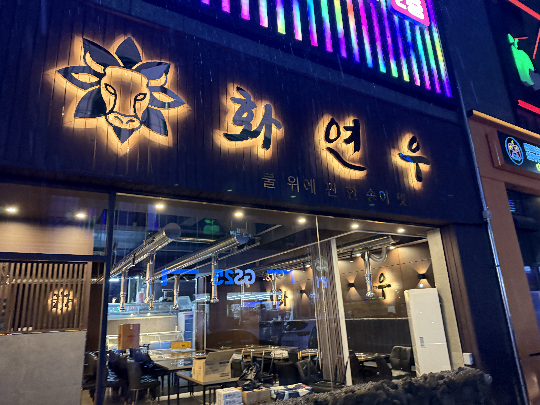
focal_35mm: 24
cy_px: 202
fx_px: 374
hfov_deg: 71.6
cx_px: 270
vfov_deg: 56.8
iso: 500
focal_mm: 6.76
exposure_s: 1/60
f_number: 1.78
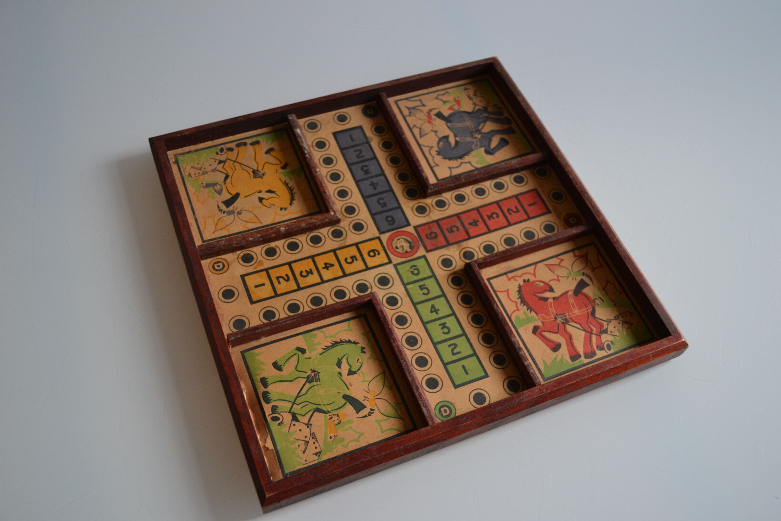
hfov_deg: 53.1
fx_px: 781
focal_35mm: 36
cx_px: 390
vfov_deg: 36.9
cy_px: 260
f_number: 4
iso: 400
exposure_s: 1/40
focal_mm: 24
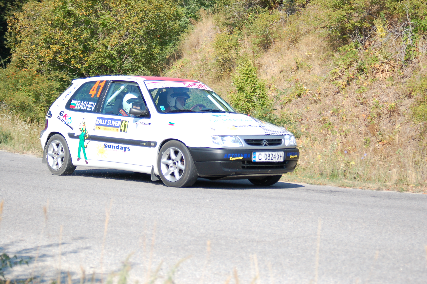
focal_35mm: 75
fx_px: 889
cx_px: 214
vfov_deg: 18.1
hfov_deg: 27.0
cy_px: 142
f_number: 4.5
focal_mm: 50
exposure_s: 1/1000
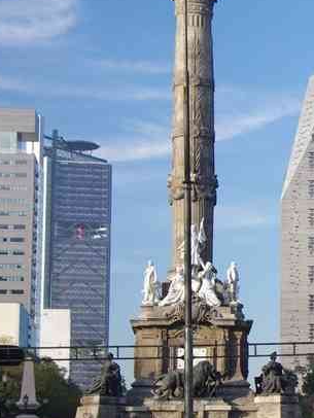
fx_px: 1500
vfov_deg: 15.8
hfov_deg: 11.6
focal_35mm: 124
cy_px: 262
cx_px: 401
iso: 200
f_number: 7.1
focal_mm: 35
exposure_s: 1/60
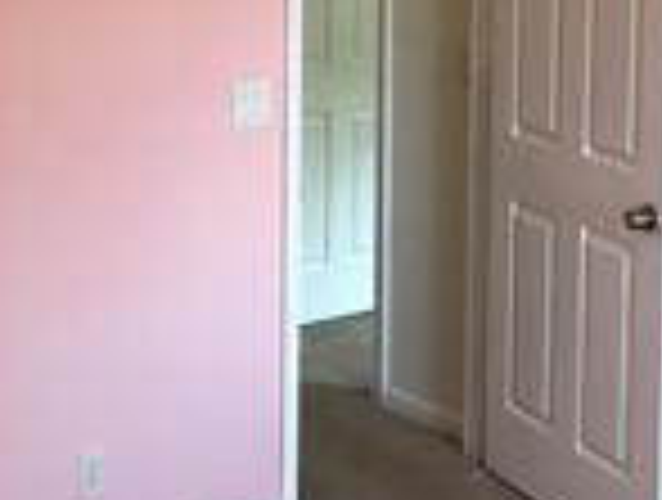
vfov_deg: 18.8
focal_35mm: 76
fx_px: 1457
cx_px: 68
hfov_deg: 24.8
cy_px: -23
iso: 25
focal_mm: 3.99
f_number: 1.8
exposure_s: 1/40
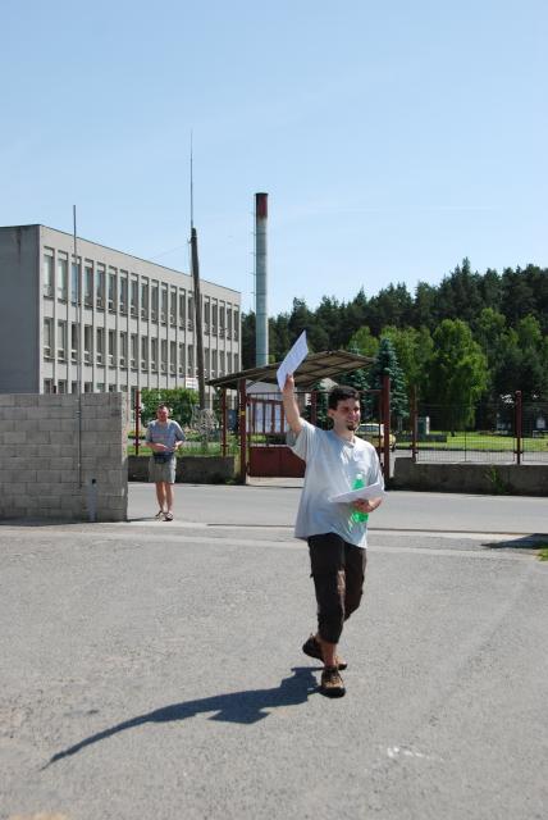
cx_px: 274
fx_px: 1059
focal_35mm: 46
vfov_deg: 42.3
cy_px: 410
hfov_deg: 29.0
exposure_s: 1/400
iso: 100
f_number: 5.6
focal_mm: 31
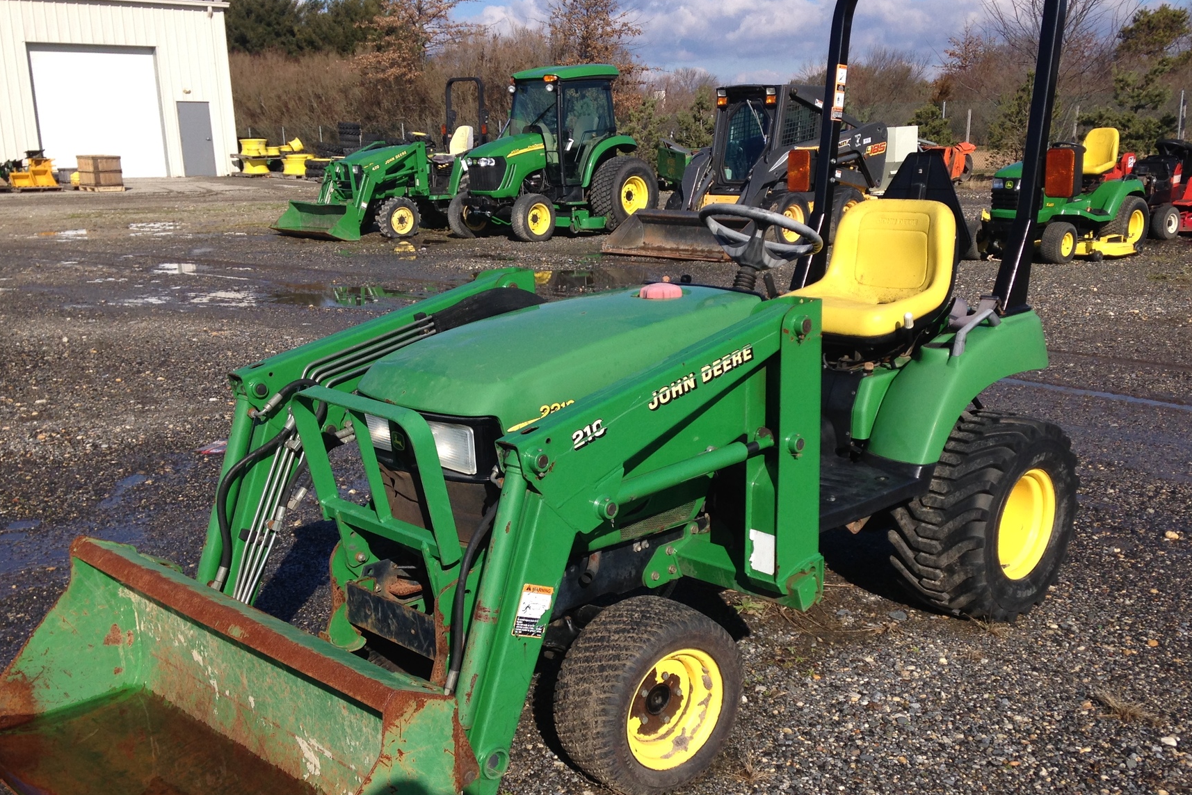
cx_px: 645
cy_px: 492
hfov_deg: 47.4
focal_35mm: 41
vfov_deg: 32.5
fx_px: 1358
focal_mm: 4.12
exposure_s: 1/1695
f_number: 2.4
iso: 50
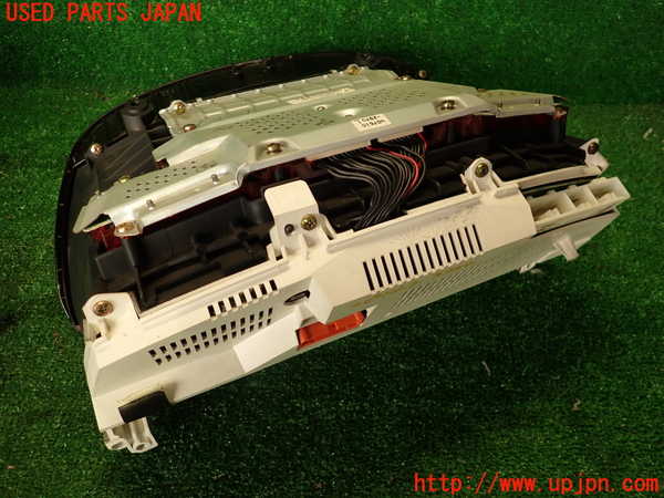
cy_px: 249
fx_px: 480
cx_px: 332
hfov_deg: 69.4
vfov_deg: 54.9
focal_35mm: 25
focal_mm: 4.5
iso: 160
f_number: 2
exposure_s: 1/60
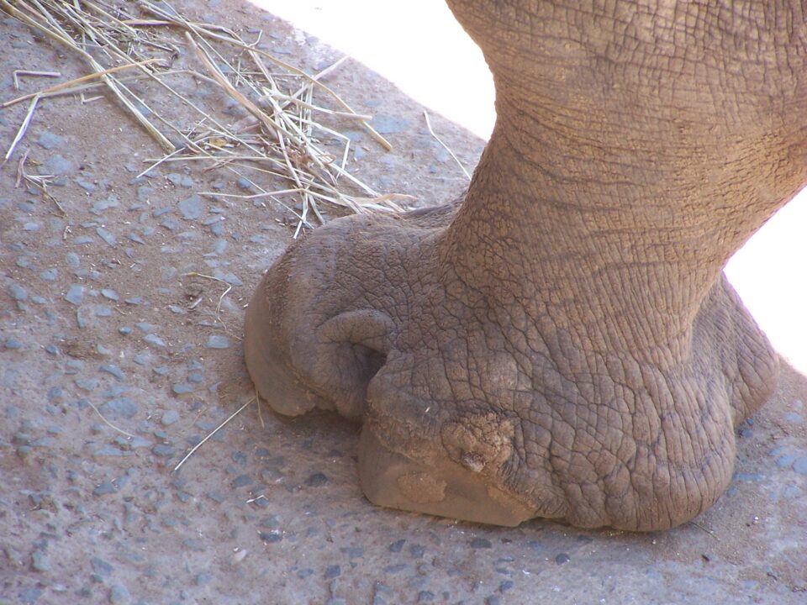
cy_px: 302
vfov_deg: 3.9
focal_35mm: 380
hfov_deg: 5.2
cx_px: 404
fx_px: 8859
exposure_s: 1/125
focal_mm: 63
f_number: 3.7
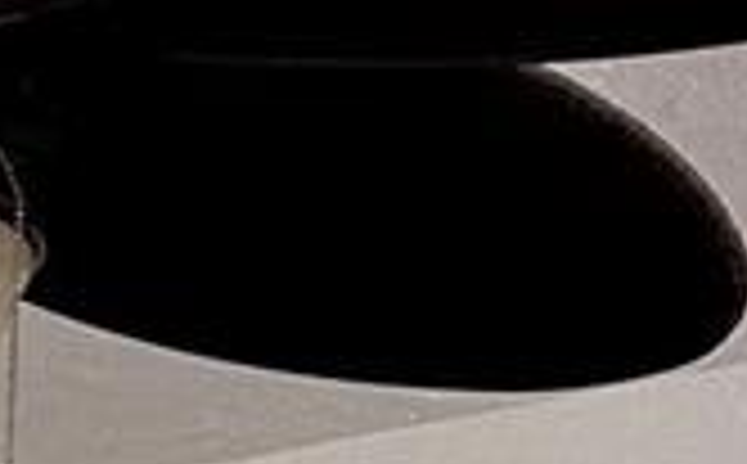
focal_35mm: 236
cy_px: 2662
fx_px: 4795
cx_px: -1102
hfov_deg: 8.1
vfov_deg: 4.4
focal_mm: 6.86
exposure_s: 1/121
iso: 100
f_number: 1.78
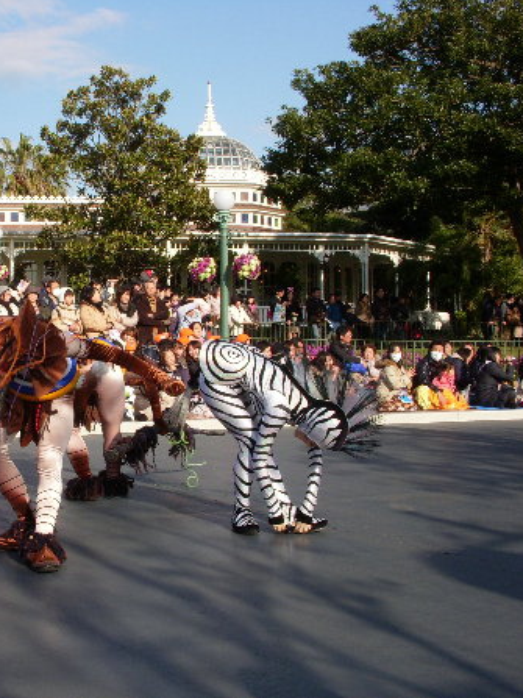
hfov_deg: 27.8
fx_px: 1028
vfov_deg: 37.5
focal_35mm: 51
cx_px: 86
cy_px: 348
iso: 100
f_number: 6.6
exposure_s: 1/250
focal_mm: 6.3
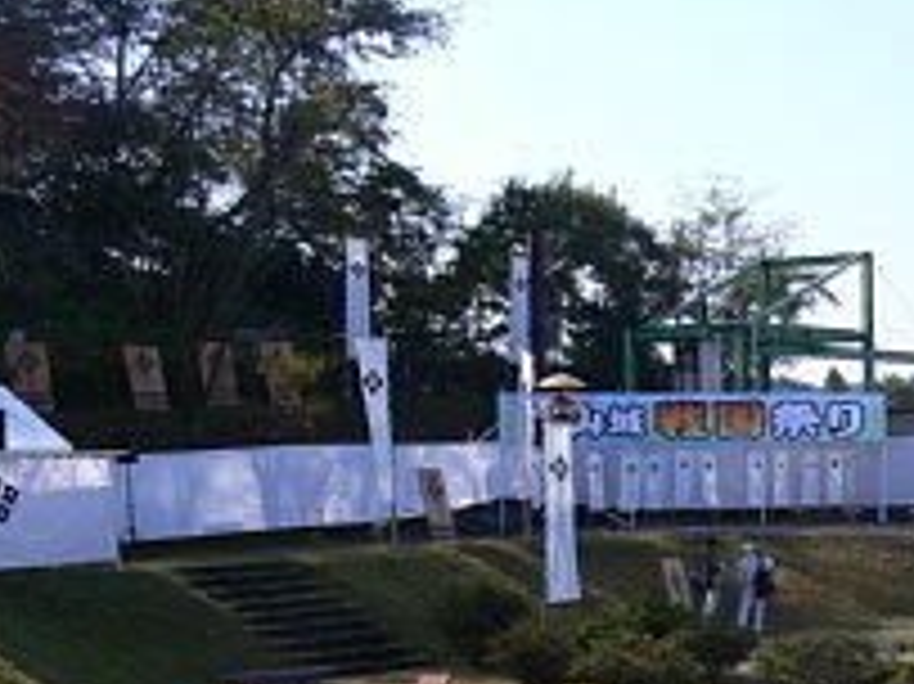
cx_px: 855
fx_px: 1821
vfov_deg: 21.1
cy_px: 526
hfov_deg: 27.0
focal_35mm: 69
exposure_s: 1/200
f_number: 5.6
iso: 80
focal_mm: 7.4
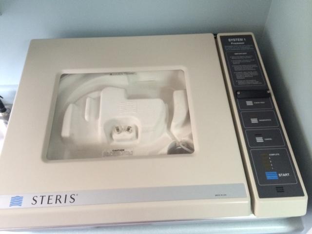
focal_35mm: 30
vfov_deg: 46.8
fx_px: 270
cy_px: 117
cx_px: 156
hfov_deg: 60.0
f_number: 2.2
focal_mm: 4.12
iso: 200
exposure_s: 1/30
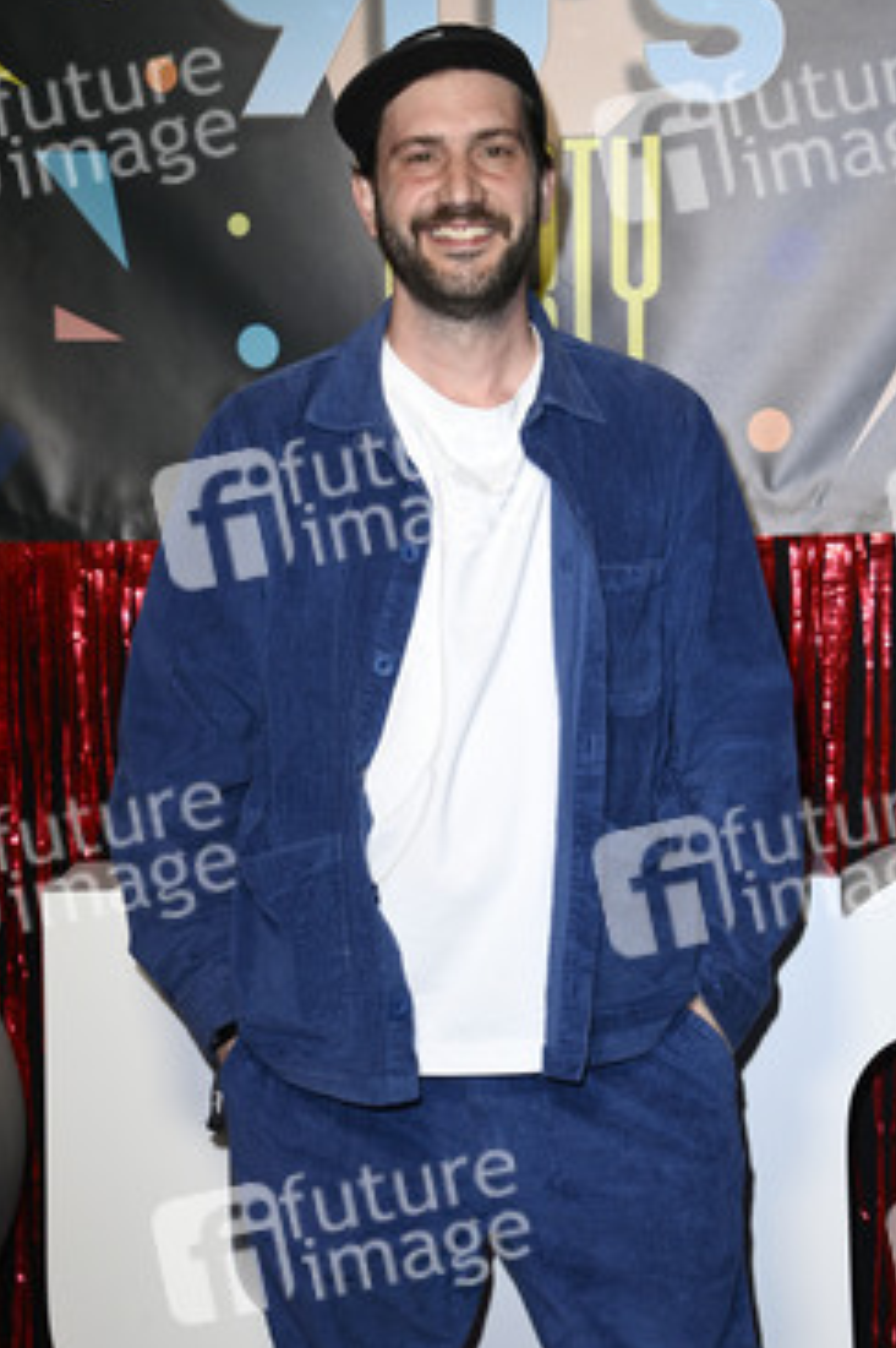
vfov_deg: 23.9
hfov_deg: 16.0
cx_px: 448
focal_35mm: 85
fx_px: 3179
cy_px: 687
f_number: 5.6
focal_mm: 78
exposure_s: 1/250
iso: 1600
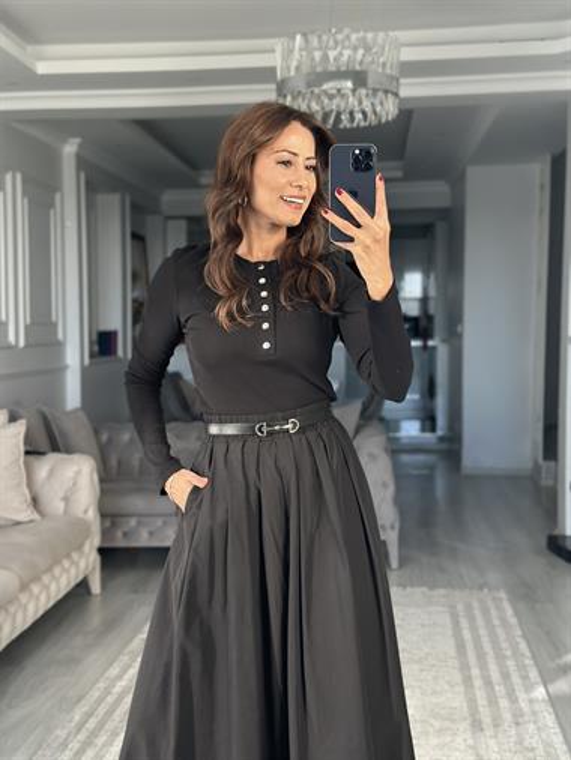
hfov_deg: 30.3
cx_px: 286
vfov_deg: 39.6
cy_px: 380
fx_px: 1055
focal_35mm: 48
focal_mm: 6.86
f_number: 1.78
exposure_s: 1/224
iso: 80
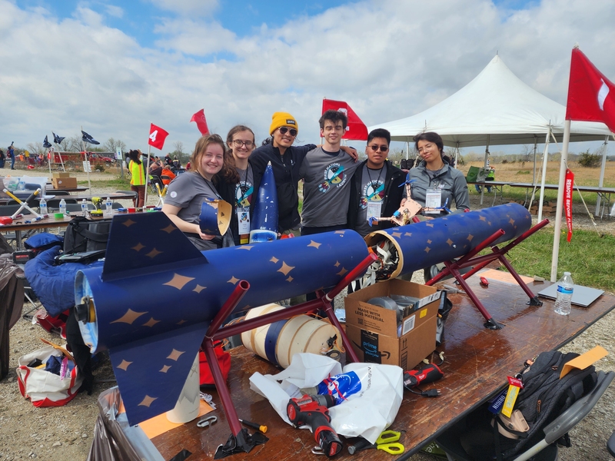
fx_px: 409
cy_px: 230
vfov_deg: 58.9
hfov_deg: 73.9
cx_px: 308
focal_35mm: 23
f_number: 1.8
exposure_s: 1/1135
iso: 12
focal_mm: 6.4
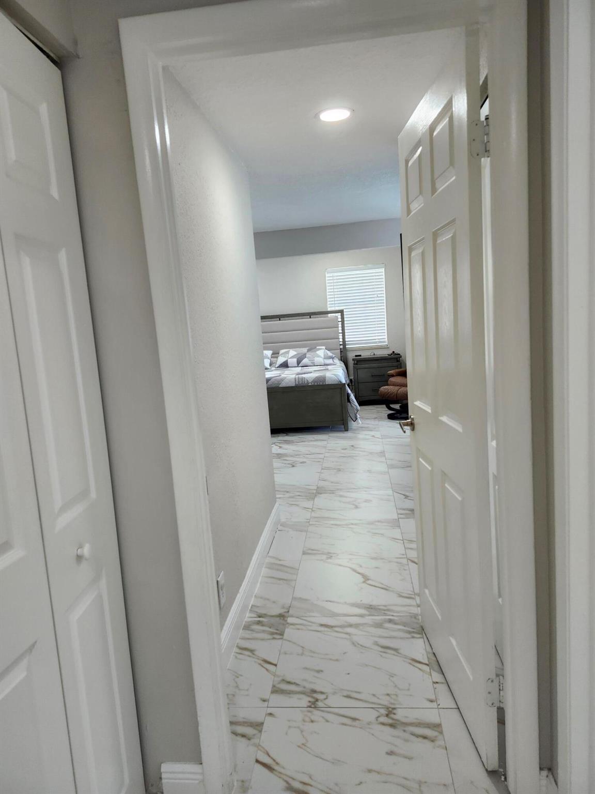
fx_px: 527
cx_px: 298
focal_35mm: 23
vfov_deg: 73.9
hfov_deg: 58.9
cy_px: 397
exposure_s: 1/120
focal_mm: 5.54
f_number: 1.8
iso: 160
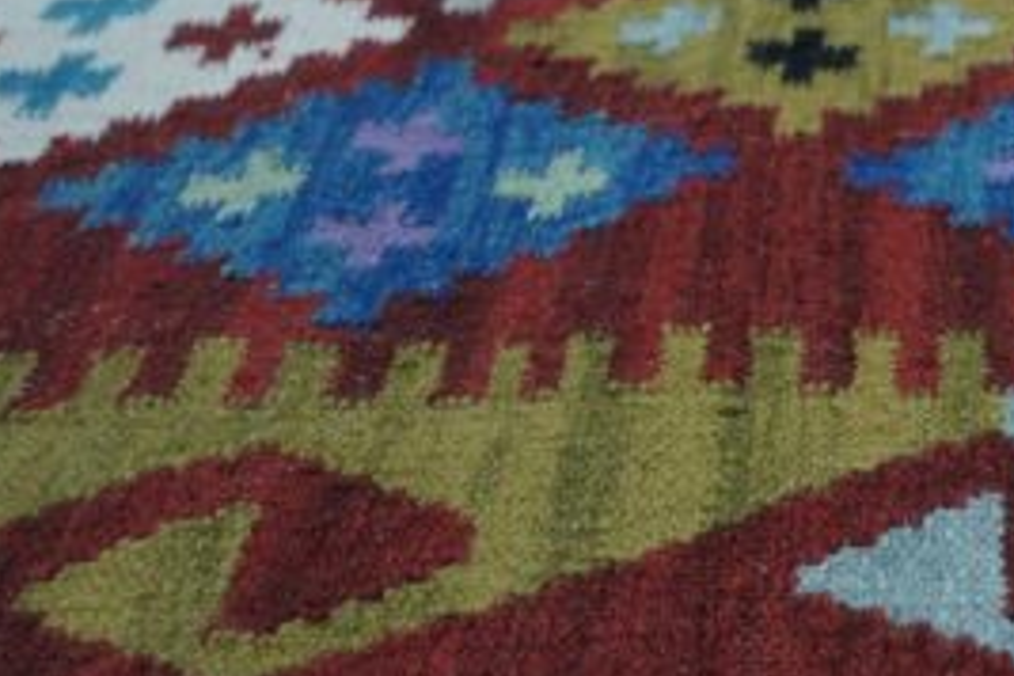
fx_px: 1521
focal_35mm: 54
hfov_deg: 33.9
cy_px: 501
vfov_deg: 24.8
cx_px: 995
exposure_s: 1/160
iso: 320
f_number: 4
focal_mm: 24
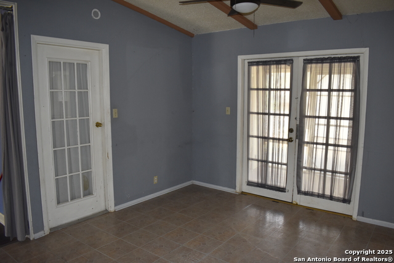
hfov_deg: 67.4
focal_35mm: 27
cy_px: 132
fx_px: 296
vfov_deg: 48.0
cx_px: 197
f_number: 4.5
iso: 800
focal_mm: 18
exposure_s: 1/200
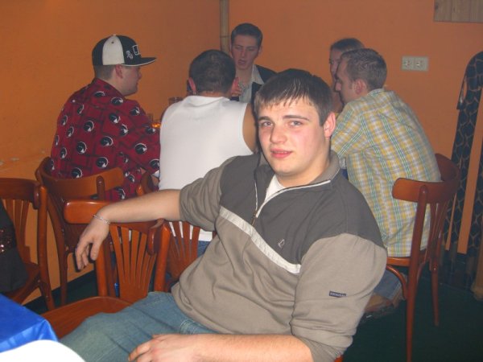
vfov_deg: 37.7
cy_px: 181
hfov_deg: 49.0
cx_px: 242
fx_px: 530
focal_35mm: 38
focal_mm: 7.9
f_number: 2.8
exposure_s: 1/60
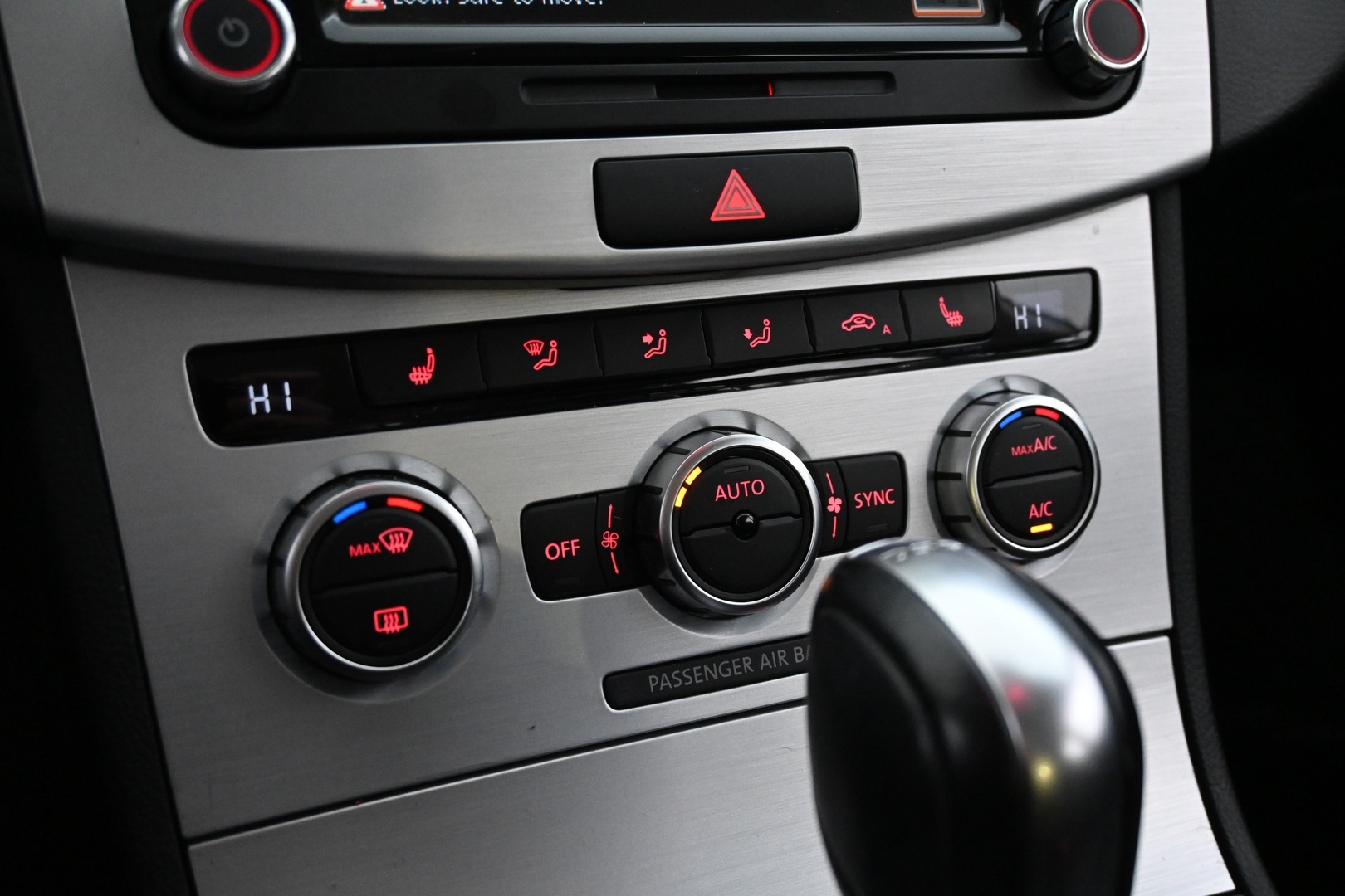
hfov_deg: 52.2
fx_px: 1373
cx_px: 672
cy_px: 448
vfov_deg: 36.2
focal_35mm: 37
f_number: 4.2
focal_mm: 24.5
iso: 4000
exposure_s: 1/40
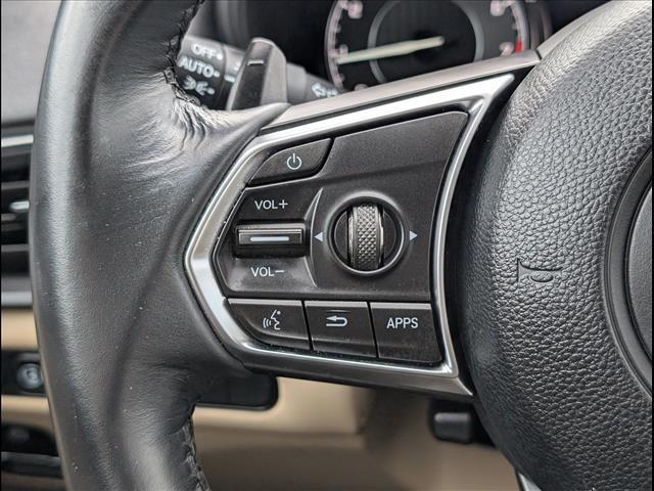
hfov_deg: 38.9
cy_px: 246
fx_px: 926
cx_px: 327
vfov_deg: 29.7
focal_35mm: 49
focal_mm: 6.9
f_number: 1.68
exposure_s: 1/213
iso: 91
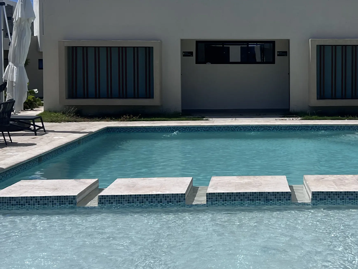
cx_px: 253
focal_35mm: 60
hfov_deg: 31.8
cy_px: 91
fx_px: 620
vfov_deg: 24.3
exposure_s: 1/11364
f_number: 1.5
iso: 50
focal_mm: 5.7
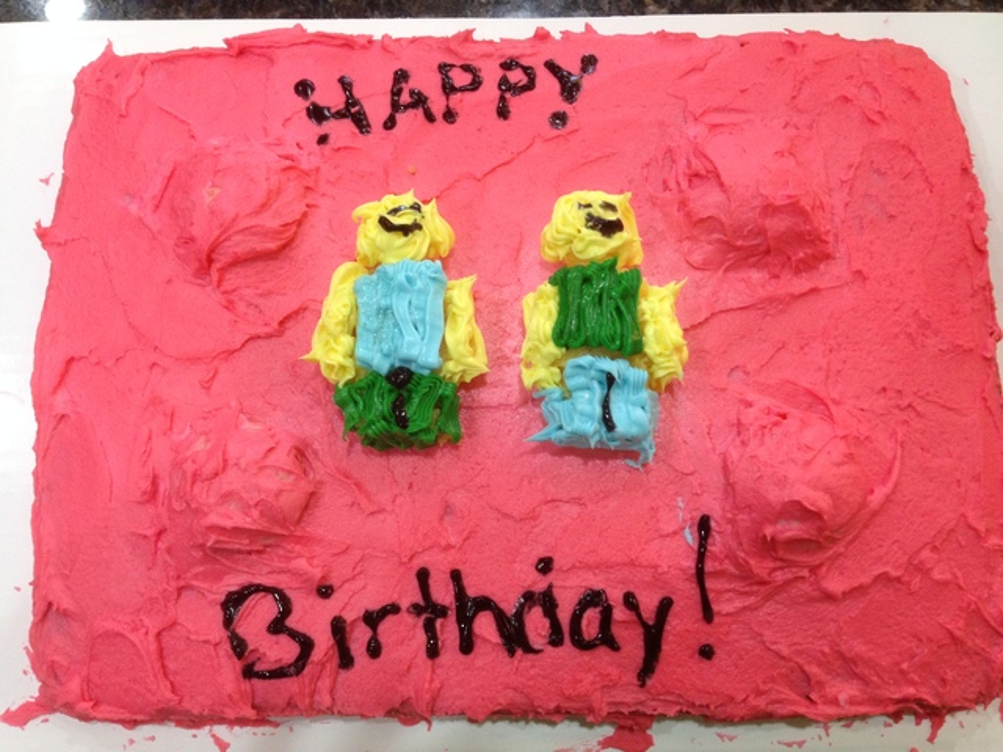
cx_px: 502
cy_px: 376
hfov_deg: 55.4
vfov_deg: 42.9
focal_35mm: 33
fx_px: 956
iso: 125
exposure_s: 1/20
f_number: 2.4
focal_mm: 4.12
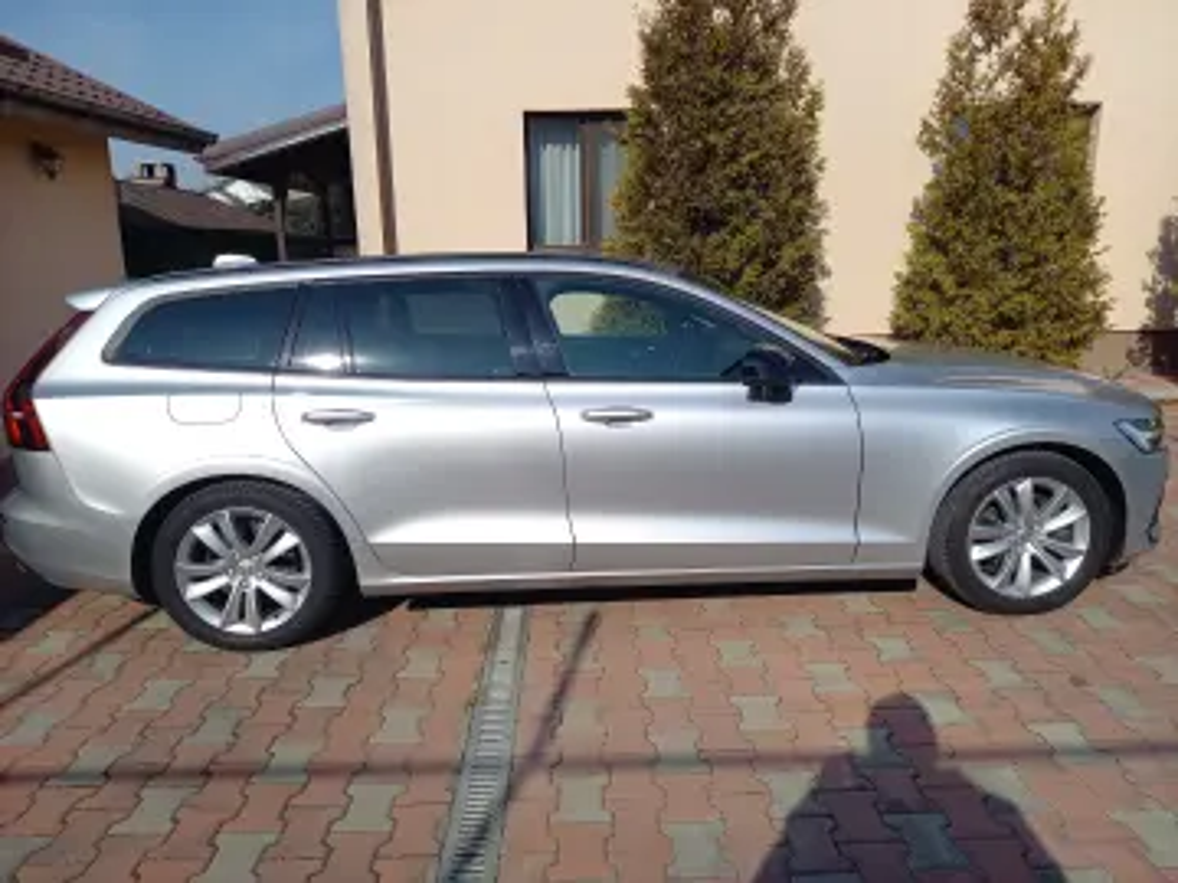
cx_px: 589
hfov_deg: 69.4
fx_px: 851
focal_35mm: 25
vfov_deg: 54.9
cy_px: 442
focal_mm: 4.65
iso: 50
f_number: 1.8
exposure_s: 1/1610
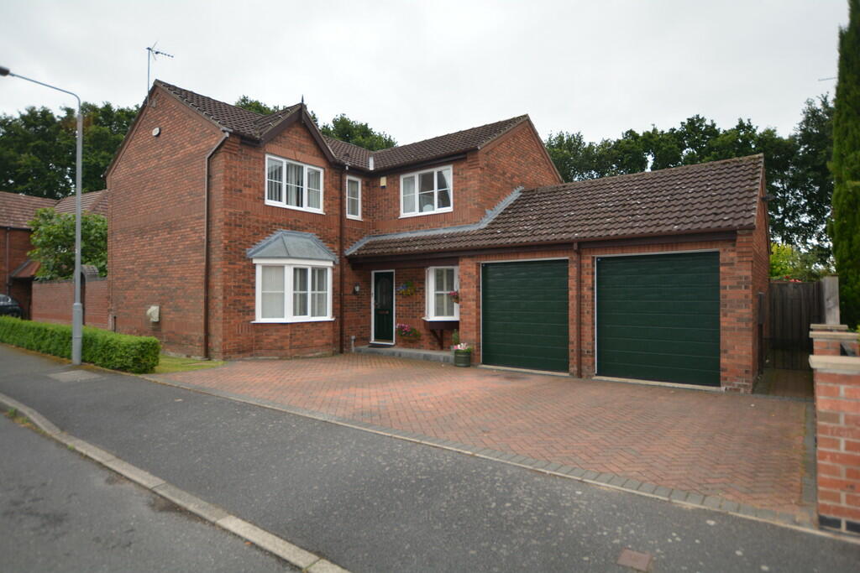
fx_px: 466
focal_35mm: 20
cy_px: 286
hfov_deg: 85.4
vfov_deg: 63.2
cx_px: 430
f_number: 3.5
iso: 140
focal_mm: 13
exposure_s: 1/200
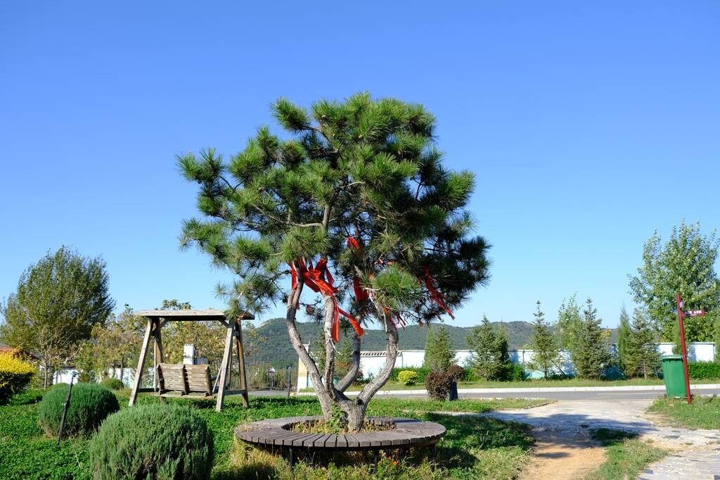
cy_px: 240
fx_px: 620
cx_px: 360
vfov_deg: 42.3
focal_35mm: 31
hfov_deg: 60.3
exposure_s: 1/550
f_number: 5.6
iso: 200
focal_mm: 20.5
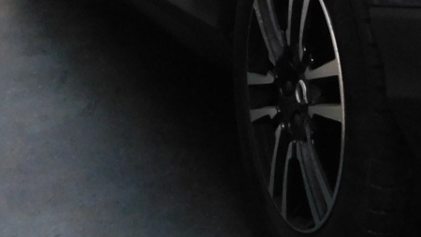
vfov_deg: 12.8
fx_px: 993
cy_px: -135
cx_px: 512
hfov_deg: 22.0
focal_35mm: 89
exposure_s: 1/30
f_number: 3
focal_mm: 4
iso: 400
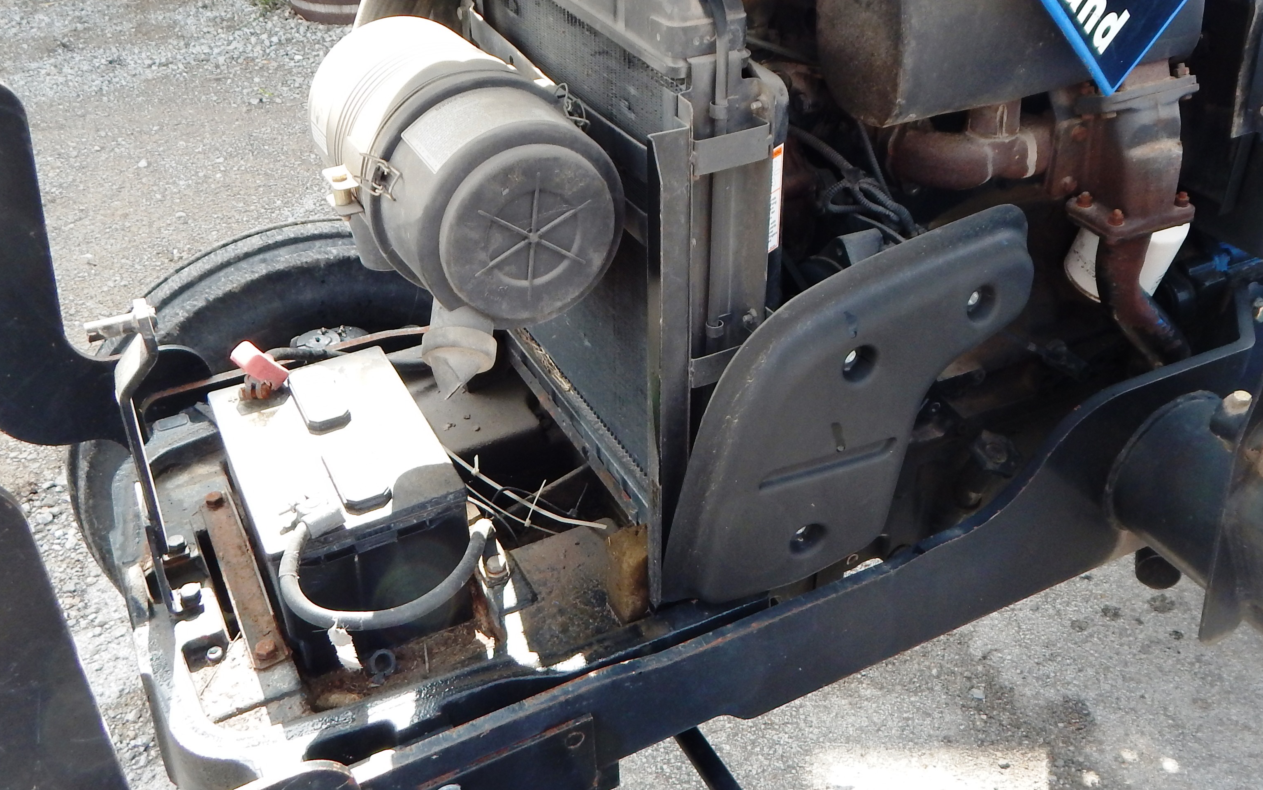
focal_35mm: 35
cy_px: 302
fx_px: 1205
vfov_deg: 36.1
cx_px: 669
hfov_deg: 55.3
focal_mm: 4
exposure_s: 1/400
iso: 125
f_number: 3
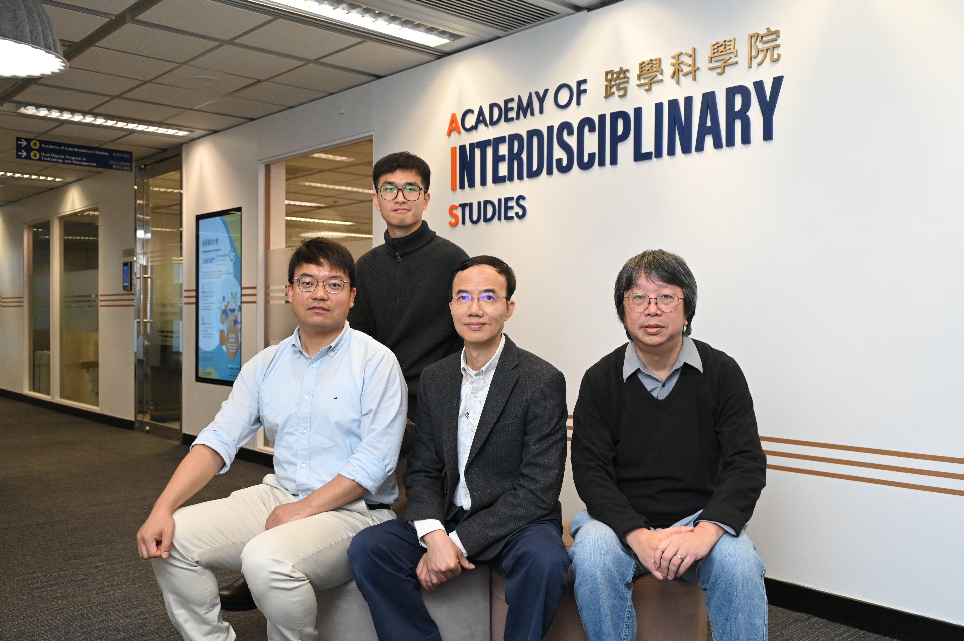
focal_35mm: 32
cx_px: 482
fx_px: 870
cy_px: 320
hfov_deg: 58.0
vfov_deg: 40.5
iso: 4000
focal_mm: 32.5
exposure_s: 1/200
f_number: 6.3
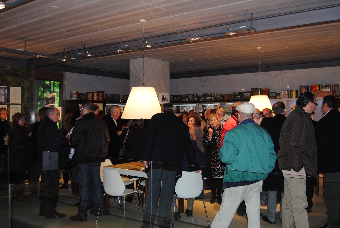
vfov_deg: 37.0
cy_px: 114
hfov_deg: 53.1
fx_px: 340
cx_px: 170
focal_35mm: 36
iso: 200
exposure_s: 1/60
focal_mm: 24
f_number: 3.8
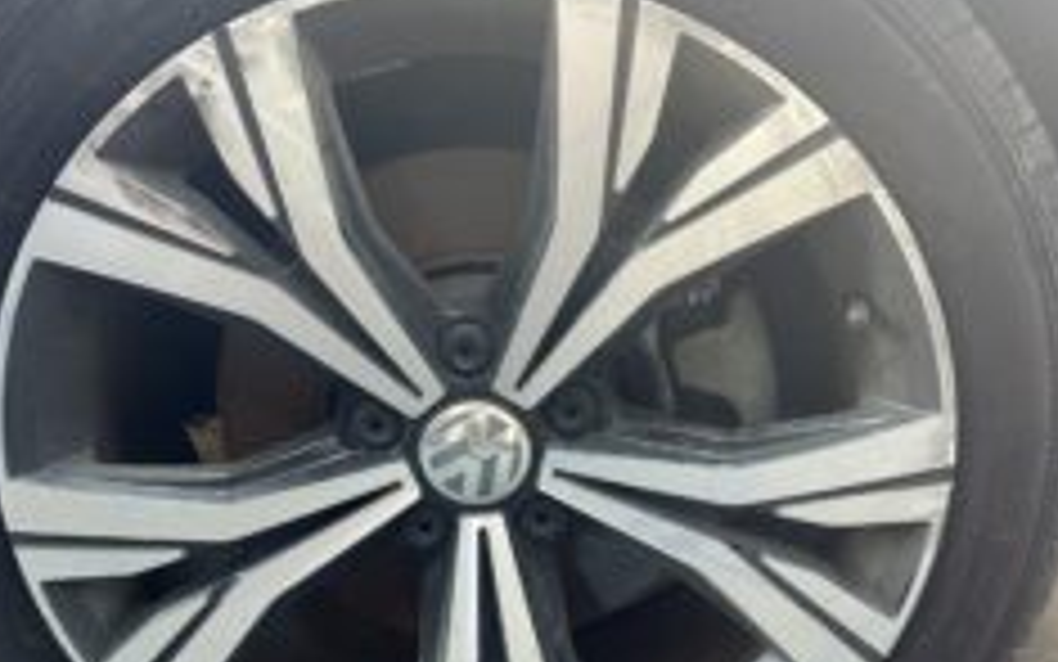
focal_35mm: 41
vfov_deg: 31.2
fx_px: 1182
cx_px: 520
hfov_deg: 48.2
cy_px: 392
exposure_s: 1/61
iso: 125
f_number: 1.5
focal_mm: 5.7
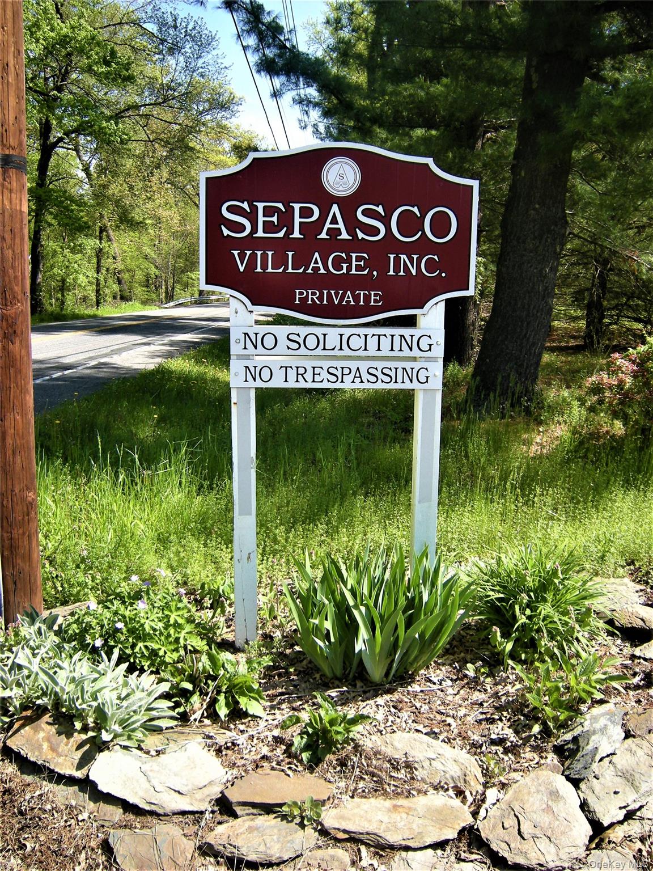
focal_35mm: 28
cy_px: 436
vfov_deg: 63.4
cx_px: 326
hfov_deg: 49.7
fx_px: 704
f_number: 2.8
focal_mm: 4.7
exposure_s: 1/378
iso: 64
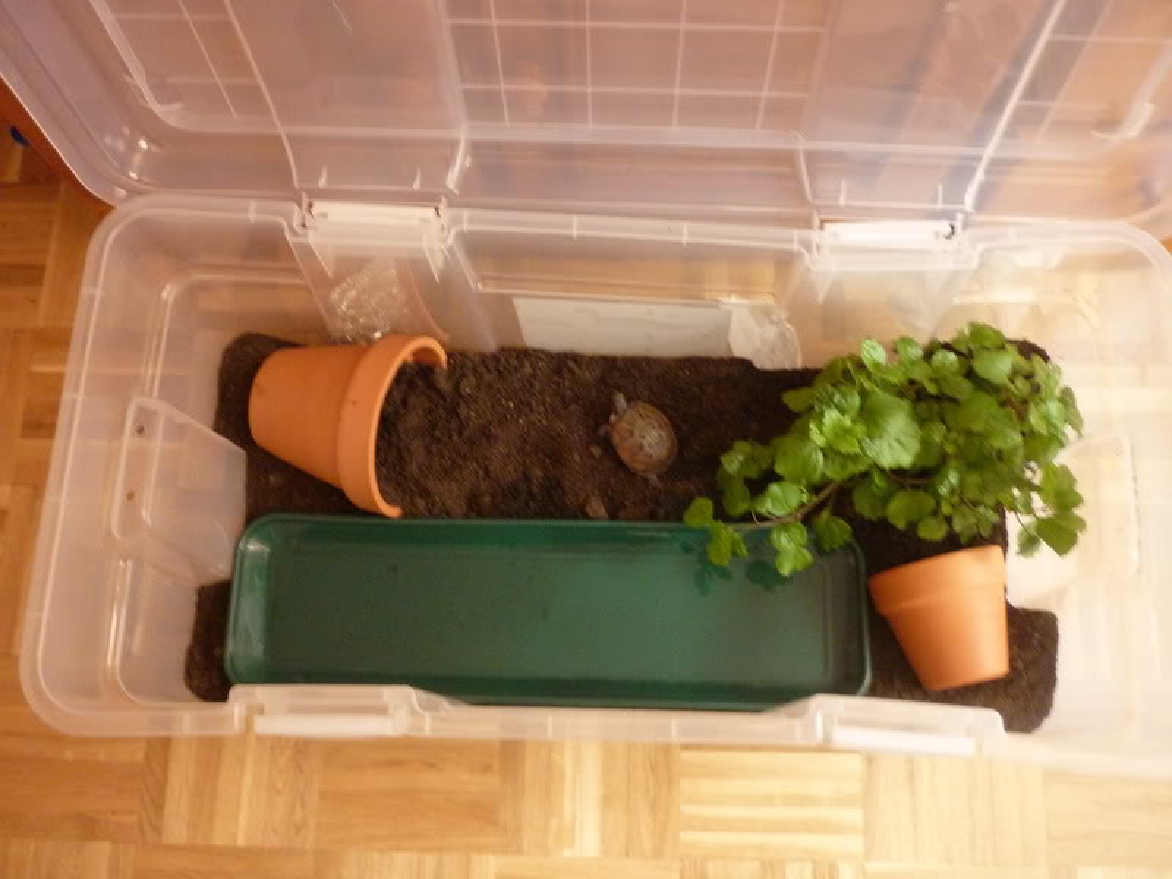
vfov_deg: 42.9
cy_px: 440
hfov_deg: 55.4
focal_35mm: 33
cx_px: 586
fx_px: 1117
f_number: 2.8
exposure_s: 1/8
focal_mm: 5.5
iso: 400
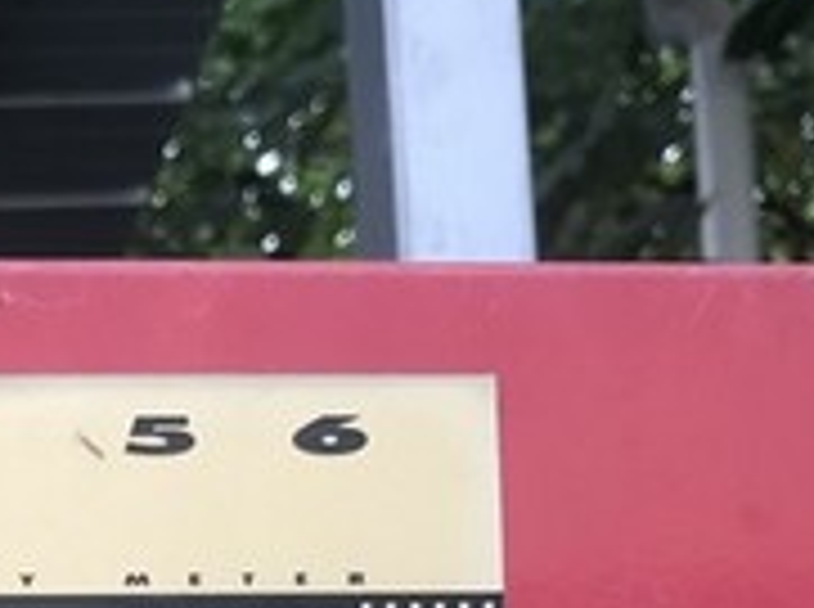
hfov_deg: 20.2
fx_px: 2183
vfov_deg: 14.6
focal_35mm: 93
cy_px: 946
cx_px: -81
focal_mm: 3.99
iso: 20
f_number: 1.8
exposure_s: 1/105
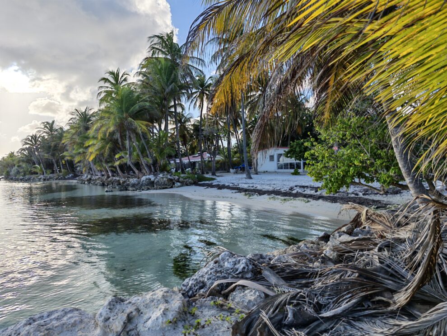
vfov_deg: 58.9
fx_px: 297
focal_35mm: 23
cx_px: 224
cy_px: 168
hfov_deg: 73.9
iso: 50
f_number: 1.6
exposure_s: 1/570
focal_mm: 6.55
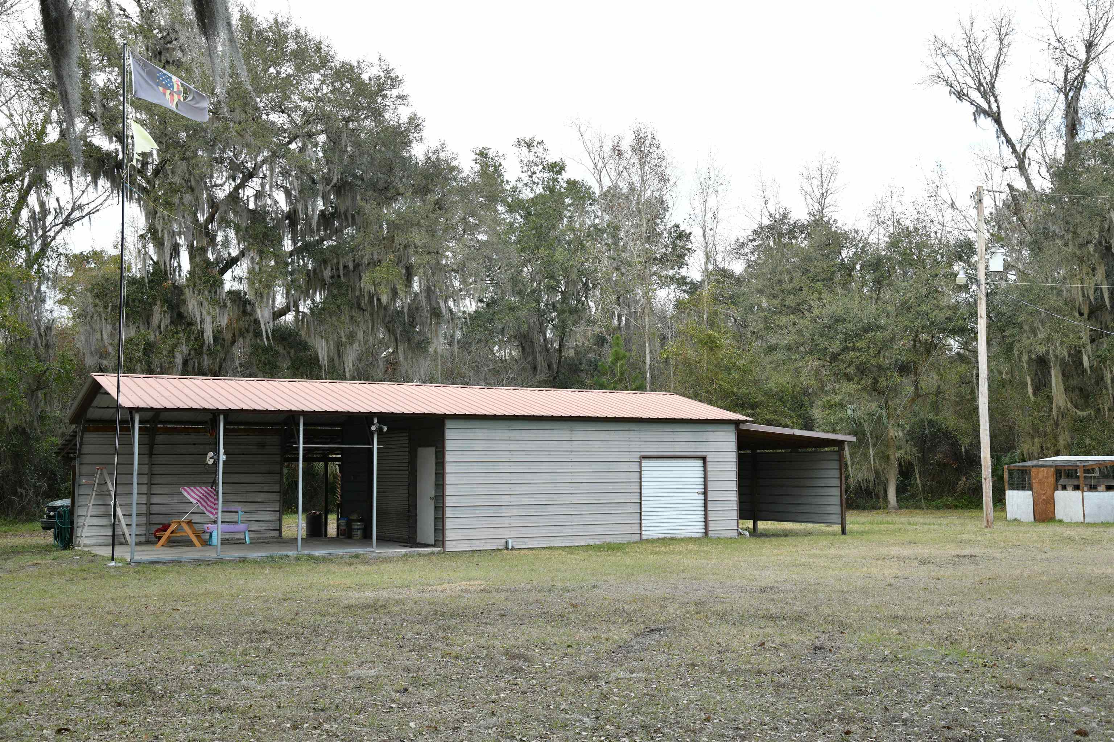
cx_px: 557
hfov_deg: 50.7
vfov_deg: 35.1
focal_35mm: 38
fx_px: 1176
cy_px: 371
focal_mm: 38
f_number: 8
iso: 800
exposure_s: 1/250
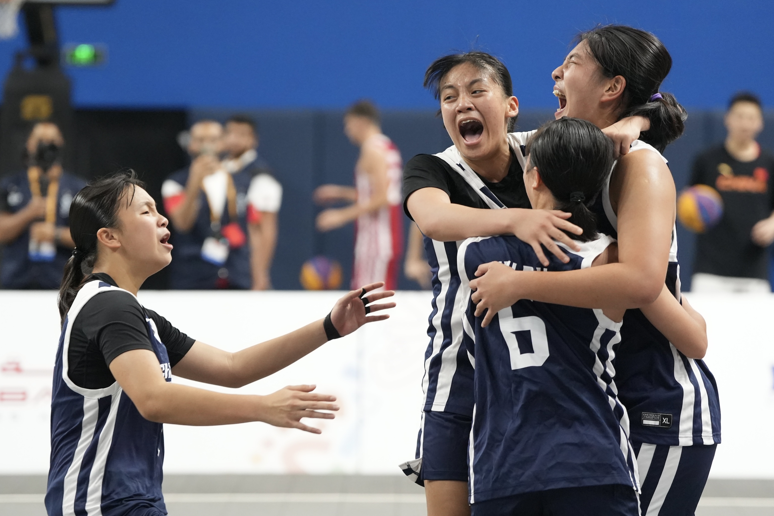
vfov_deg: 9.5
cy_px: 285
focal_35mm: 144
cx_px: 406
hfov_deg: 14.3
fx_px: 3096
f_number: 2.8
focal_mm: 129
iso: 5000
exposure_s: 1/1000
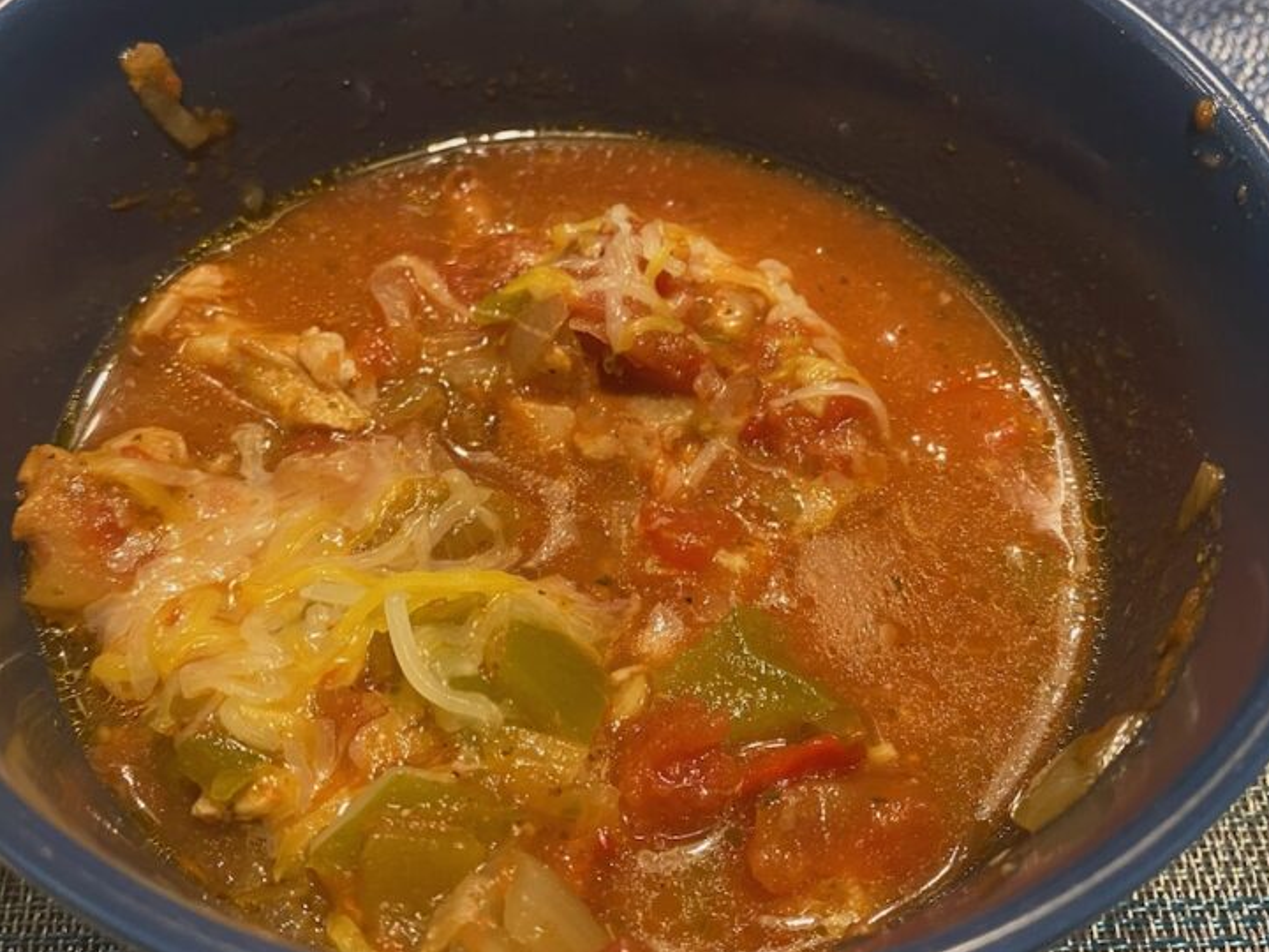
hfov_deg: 50.1
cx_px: 590
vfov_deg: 38.7
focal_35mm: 37
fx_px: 1356
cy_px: 501
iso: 250
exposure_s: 1/60
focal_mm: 4.25
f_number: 1.8
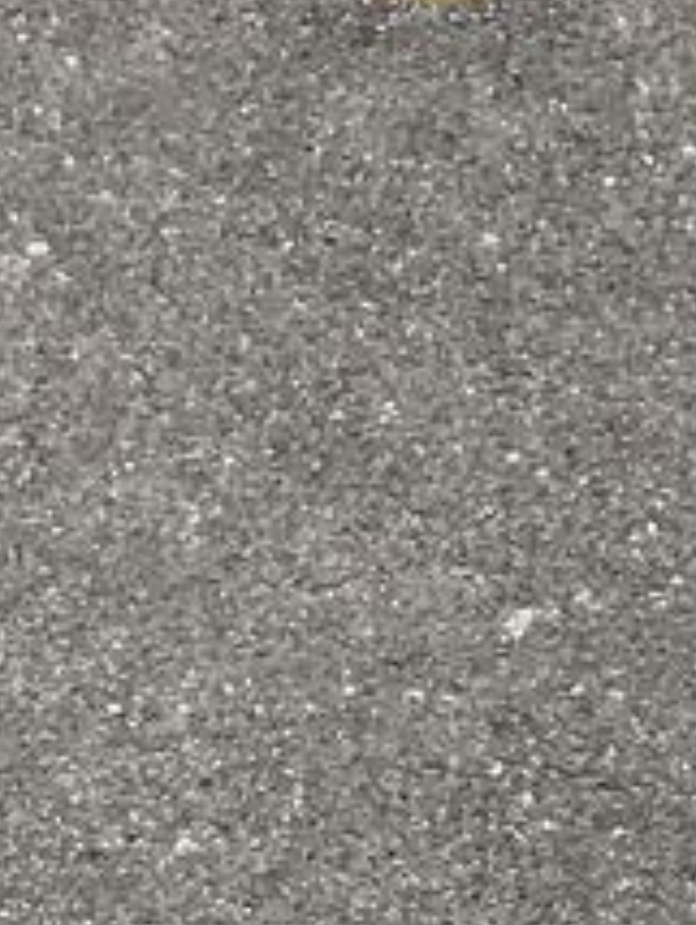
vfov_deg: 10.3
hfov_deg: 9.4
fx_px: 4201
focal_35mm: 157
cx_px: 614
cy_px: 2438
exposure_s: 1/33
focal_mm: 3.99
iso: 32
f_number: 1.8
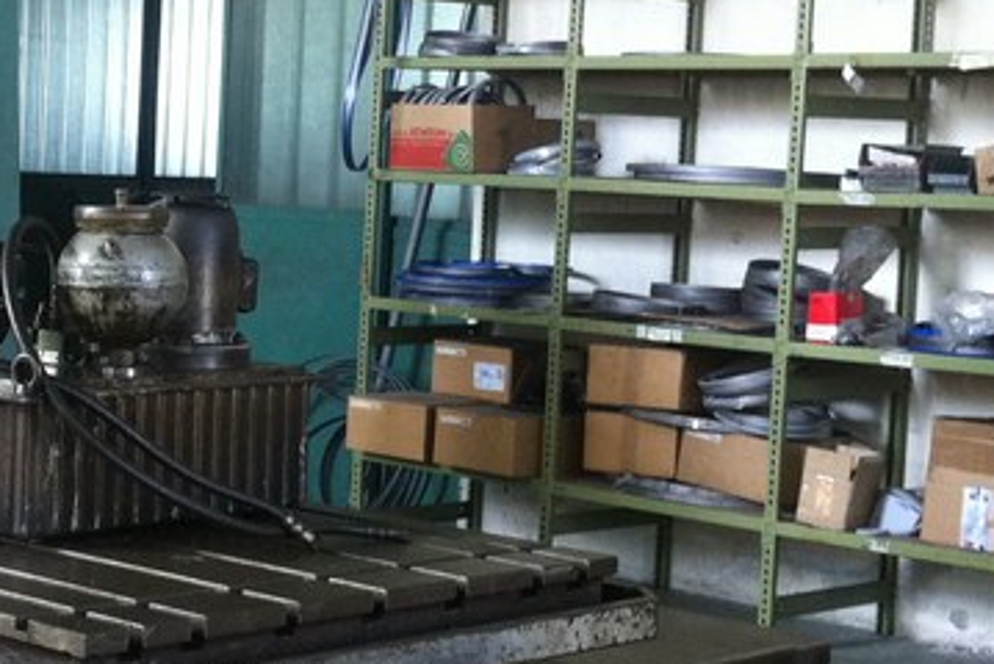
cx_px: 64
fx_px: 2515
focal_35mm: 91
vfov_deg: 15.1
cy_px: 329
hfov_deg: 21.8
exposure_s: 1/17
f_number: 2.8
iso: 160
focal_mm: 3.85
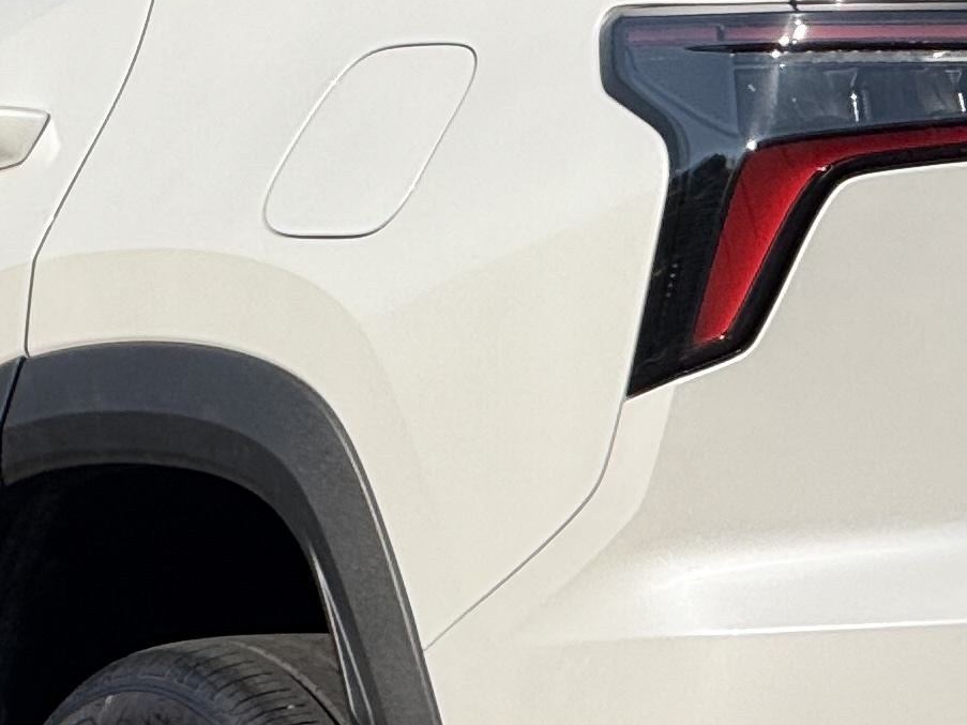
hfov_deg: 3.7
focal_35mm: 536
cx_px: 600
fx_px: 14971
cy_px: 375
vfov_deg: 2.8
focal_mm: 15.66
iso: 50
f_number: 2.8
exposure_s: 1/2083
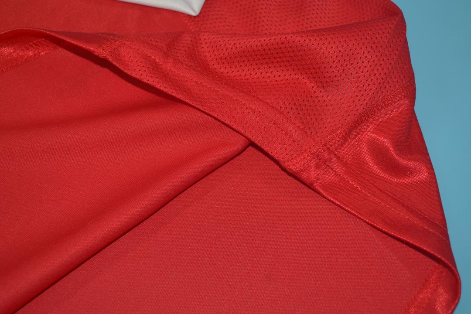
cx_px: 236
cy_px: 157
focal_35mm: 57
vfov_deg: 23.8
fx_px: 746
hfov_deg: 35.1
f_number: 5
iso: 200
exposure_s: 1/200
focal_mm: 38
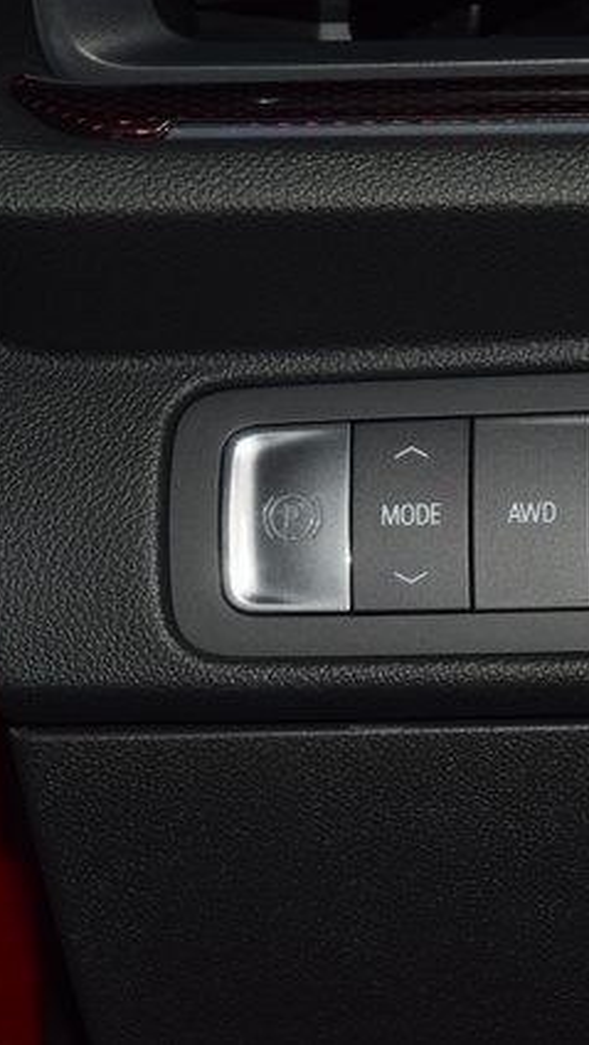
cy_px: 521
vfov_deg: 13.0
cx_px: 574
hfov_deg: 7.3
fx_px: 4602
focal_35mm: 166
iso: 100
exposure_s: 1/125
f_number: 8
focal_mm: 70
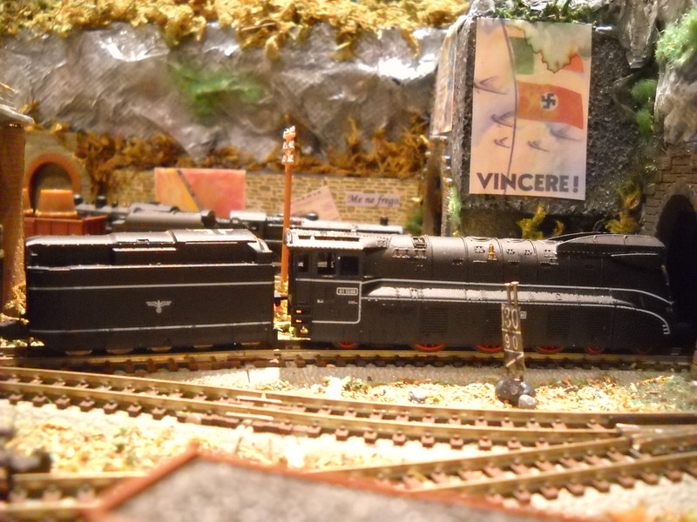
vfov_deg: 35.1
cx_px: 348
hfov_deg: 45.8
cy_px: 261
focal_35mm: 41
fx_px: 826
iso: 800
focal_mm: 6.72
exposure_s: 1/4
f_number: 3.1
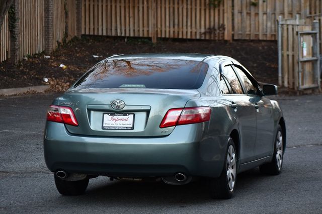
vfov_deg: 10.6
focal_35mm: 129
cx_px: 161
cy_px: 107
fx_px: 1153
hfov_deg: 15.9
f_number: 4.8
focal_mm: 86
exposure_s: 1/200
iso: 800
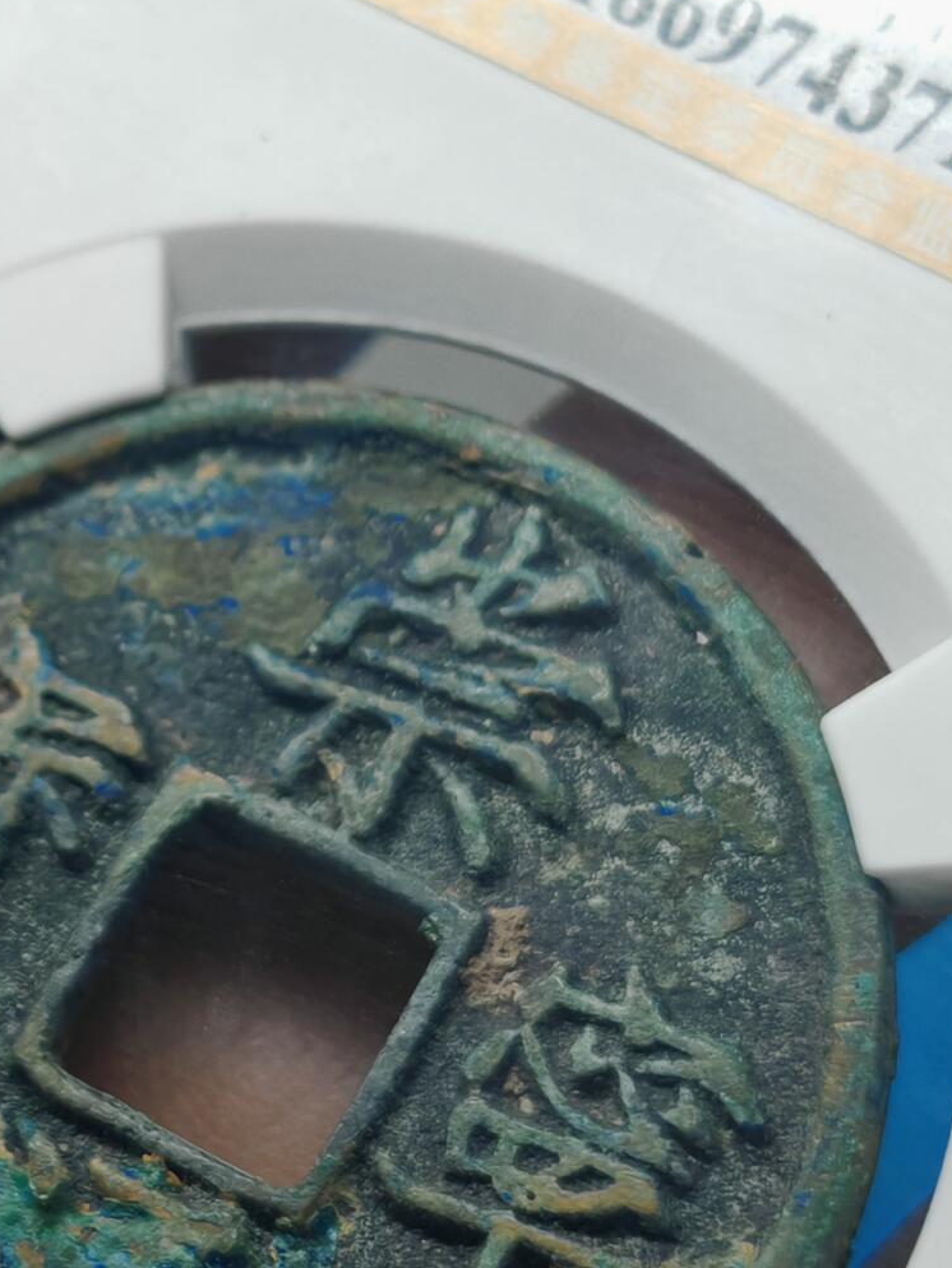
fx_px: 6304
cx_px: 297
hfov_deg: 8.6
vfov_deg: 11.4
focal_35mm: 172
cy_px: 1049
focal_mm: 7.62
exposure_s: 1/170
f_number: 1.6
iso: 50
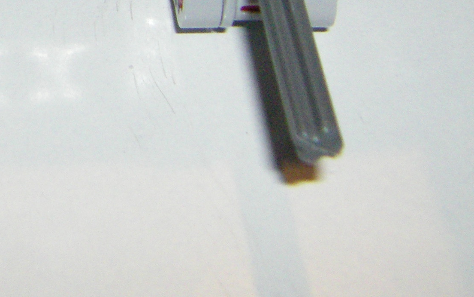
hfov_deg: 14.2
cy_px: -217
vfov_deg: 8.8
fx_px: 1860
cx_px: -63
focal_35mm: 144
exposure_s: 1/50
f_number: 7.2
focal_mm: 7.6
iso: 400
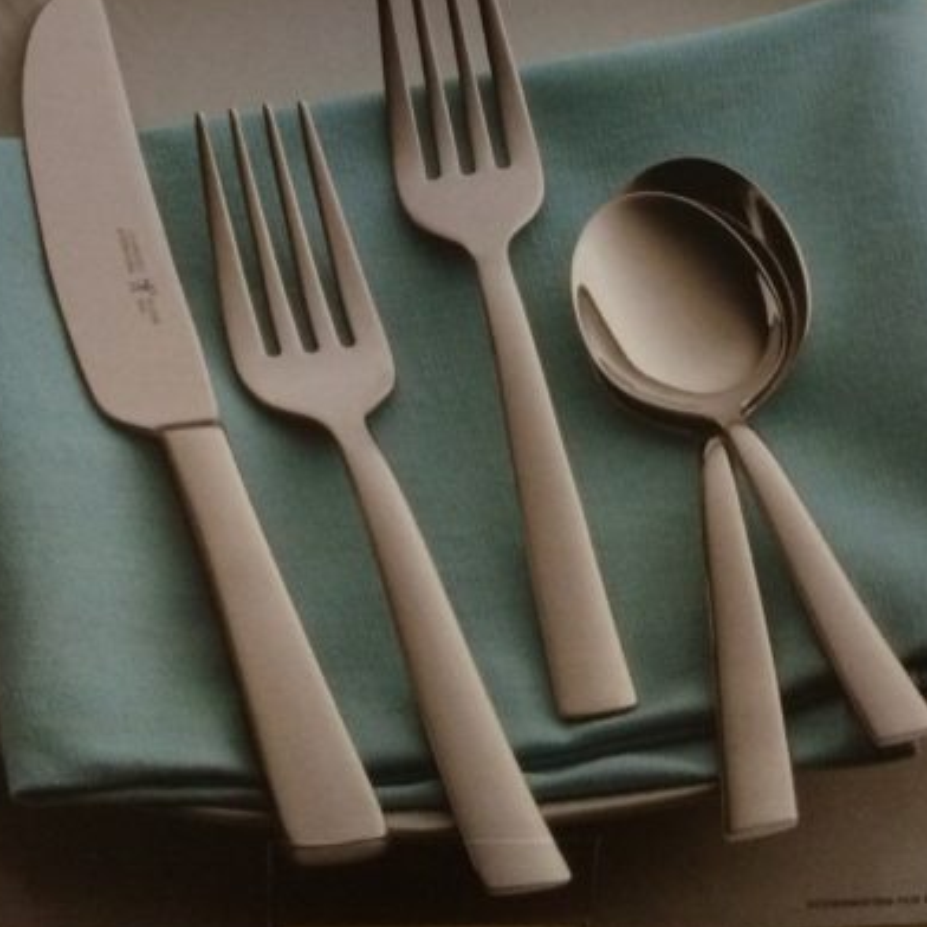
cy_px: -99
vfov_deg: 24.0
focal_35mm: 67
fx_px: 2030
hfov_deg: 25.7
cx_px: 419
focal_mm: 4.15
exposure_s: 1/33
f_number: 2.2
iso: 320
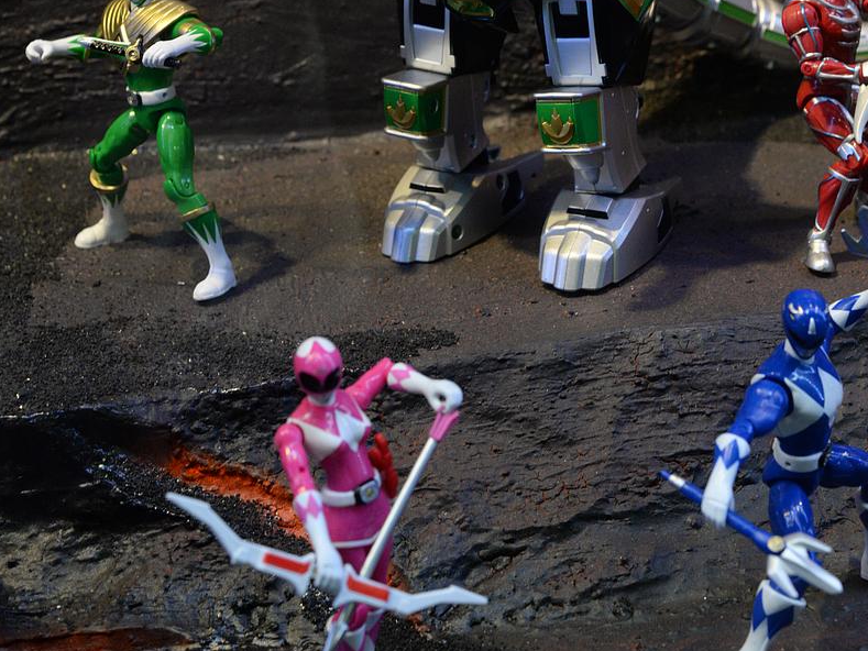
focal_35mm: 73
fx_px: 1831
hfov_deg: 26.7
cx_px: 437
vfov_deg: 19.6
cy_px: 13
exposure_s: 1/100
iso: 3200
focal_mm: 50
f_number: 7.1
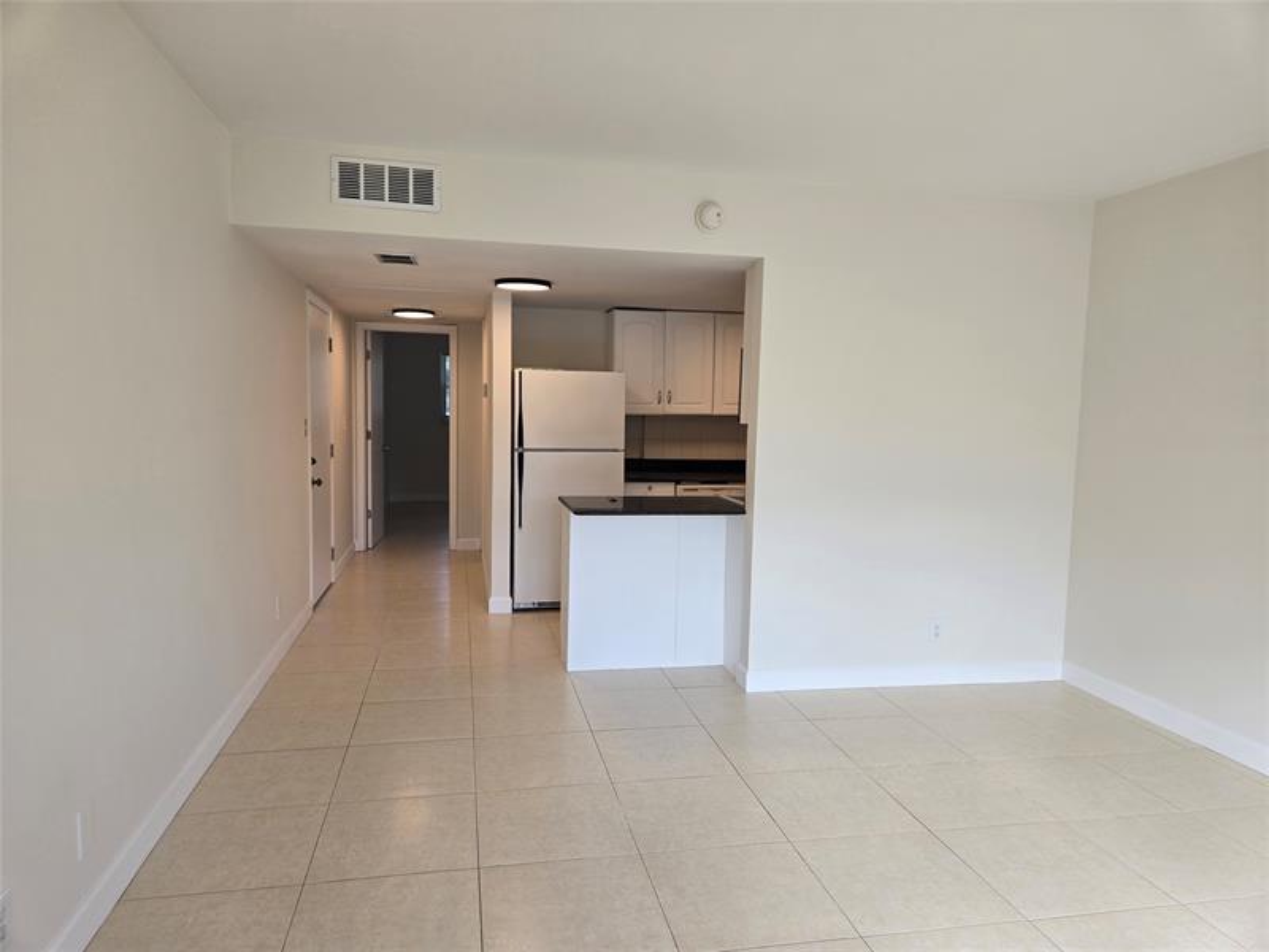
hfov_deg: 73.9
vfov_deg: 58.9
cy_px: 476
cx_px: 634
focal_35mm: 23
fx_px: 843
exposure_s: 1/120
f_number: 1.8
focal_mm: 5.4
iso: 40
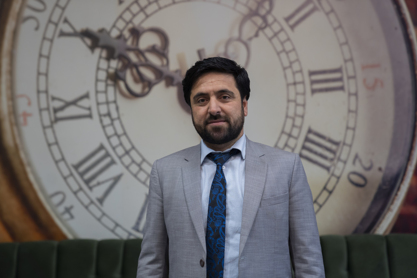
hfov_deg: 28.8
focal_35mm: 70
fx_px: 811
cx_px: 208
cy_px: 139
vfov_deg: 19.5
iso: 1000
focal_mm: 70
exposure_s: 1/100
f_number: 2.8
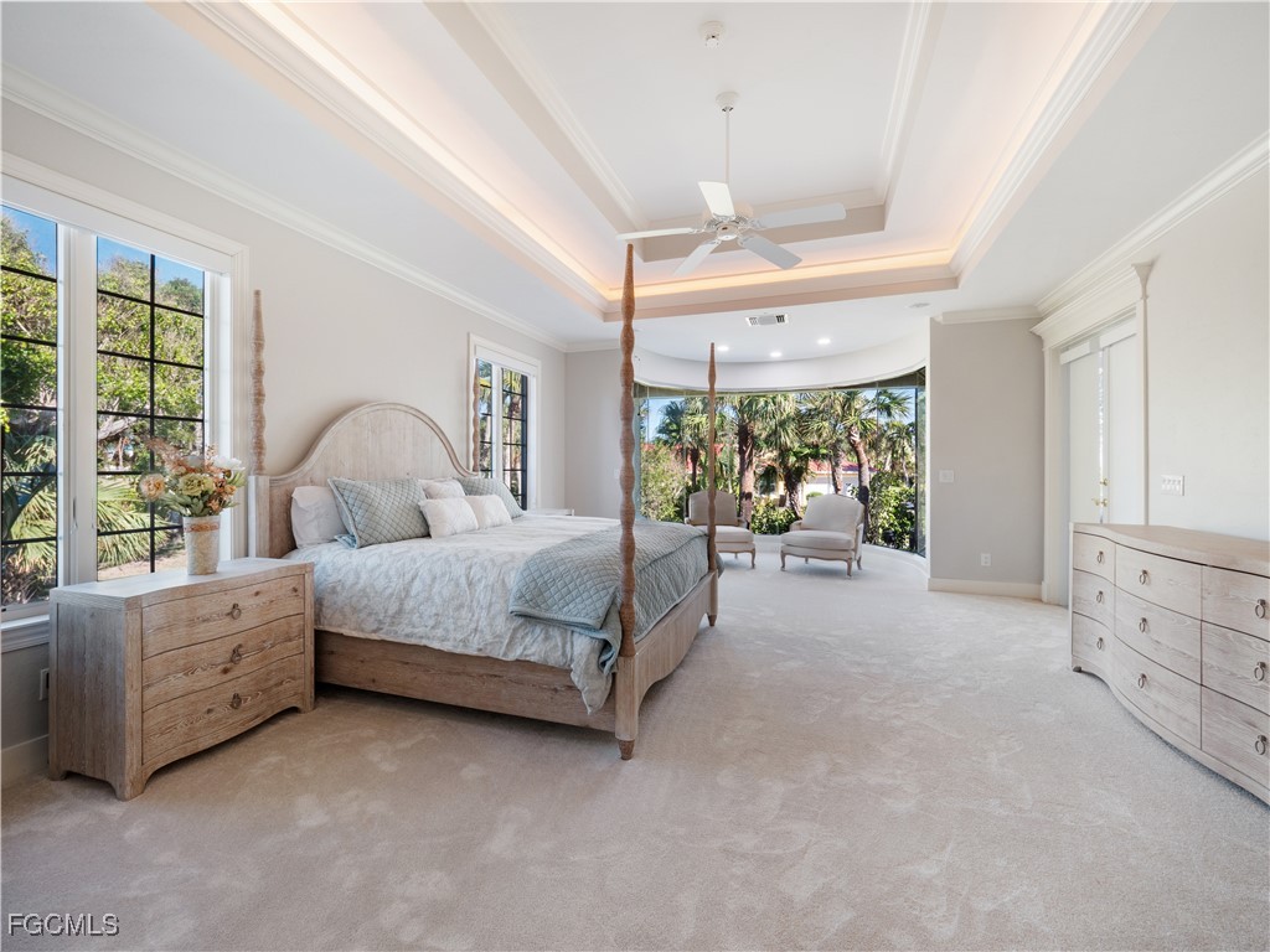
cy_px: 476
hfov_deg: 102.1
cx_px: 635
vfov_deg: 85.7
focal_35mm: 14
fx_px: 514
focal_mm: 7
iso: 200
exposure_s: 1/5
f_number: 7.1
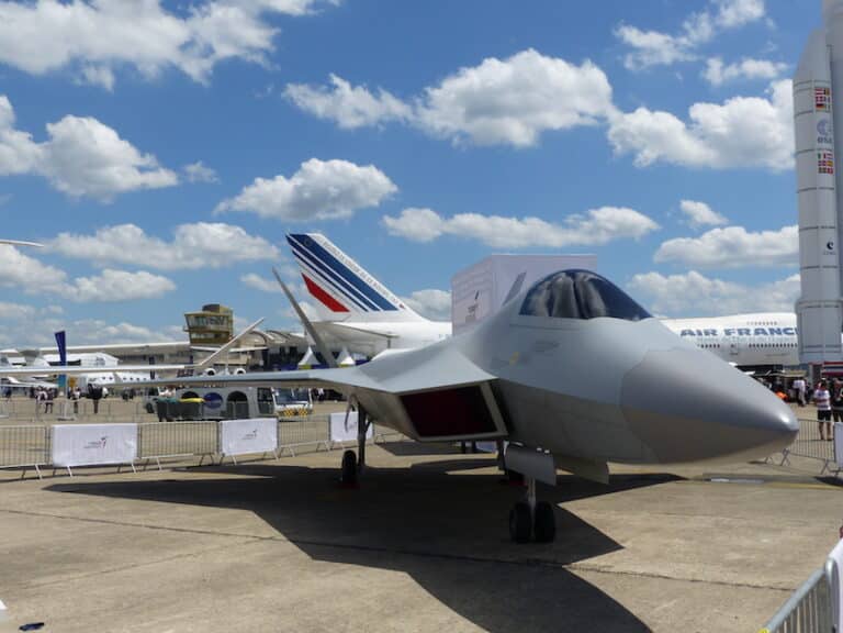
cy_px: 316
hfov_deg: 50.1
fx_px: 901
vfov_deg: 38.7
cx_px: 422
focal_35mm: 37
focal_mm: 6.4
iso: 100
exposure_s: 1/1600
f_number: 5
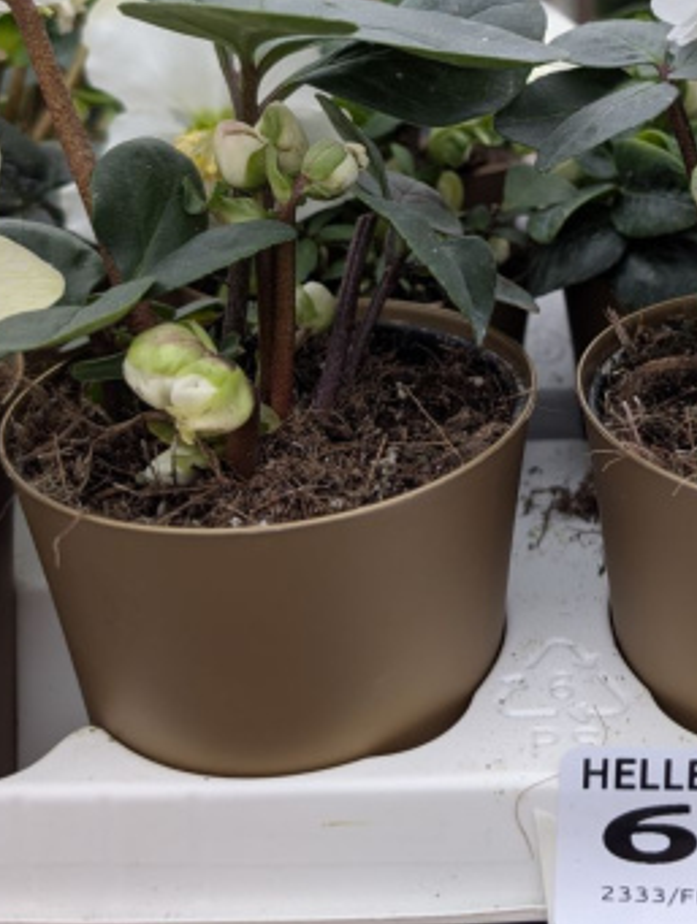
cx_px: 594
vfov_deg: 42.5
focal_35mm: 42
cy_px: 169
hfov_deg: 33.1
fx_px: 1124
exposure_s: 1/223
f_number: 1.68
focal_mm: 6.9
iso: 21
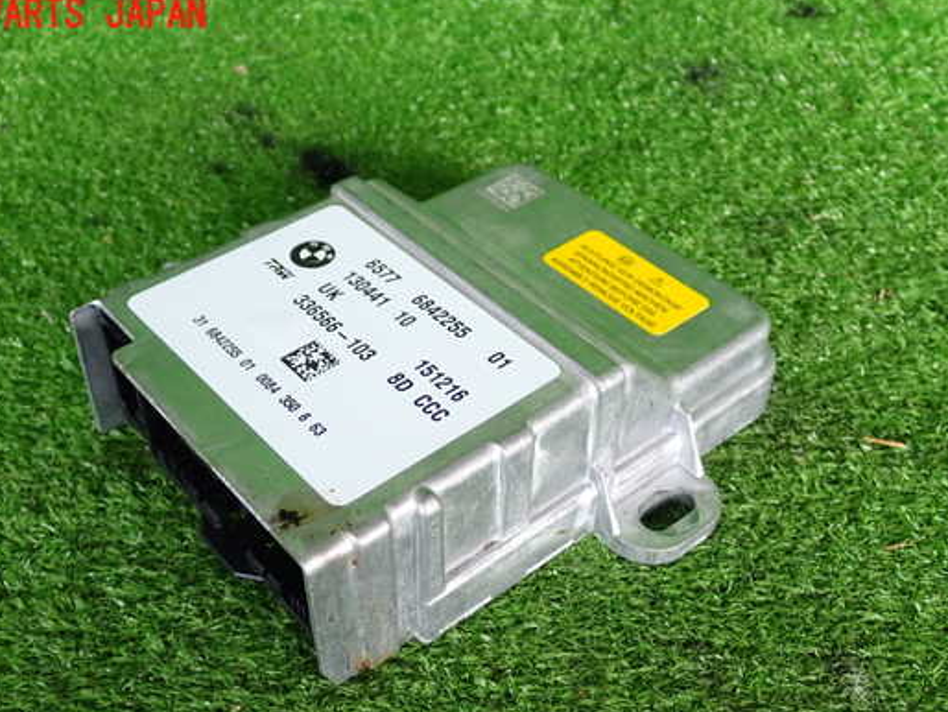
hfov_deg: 44.7
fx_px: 1151
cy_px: 408
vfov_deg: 34.3
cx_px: 424
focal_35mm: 42
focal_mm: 6.37
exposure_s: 1/100
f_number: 2.5
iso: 200
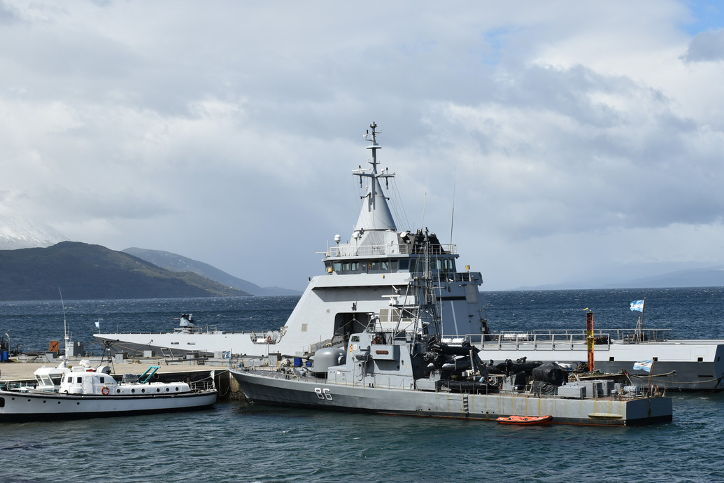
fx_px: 1468
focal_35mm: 73
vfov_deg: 18.7
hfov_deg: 27.7
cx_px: 375
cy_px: 251
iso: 100
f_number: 10
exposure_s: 1/400
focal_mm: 42
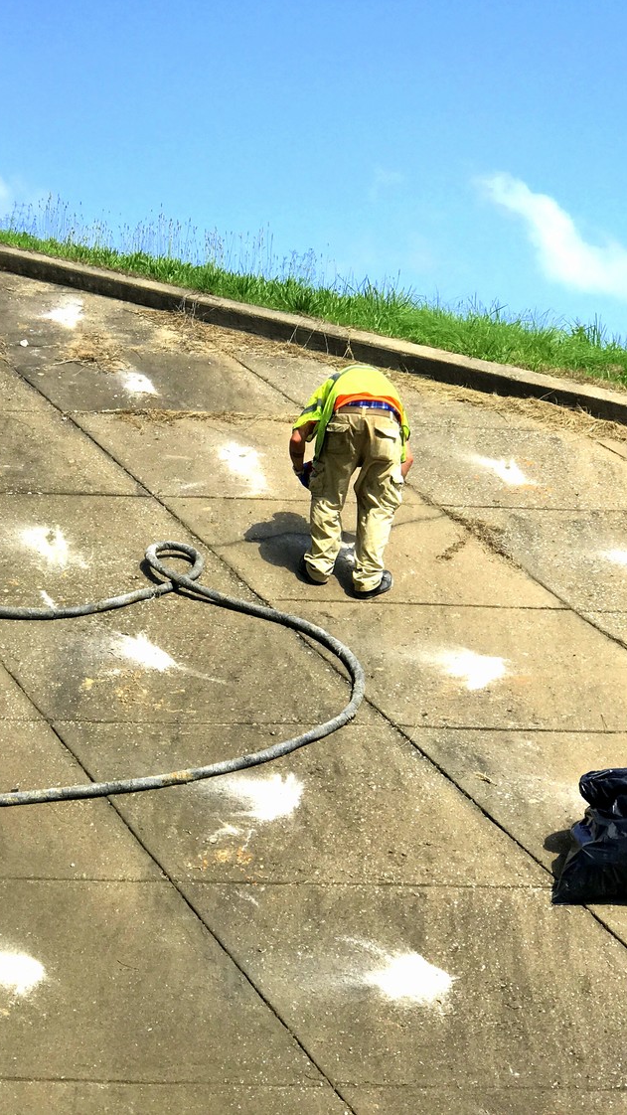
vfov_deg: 25.6
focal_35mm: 83
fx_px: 2454
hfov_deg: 14.5
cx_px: 143
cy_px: 557
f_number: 2.8
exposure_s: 1/725
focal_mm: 6.6
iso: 20
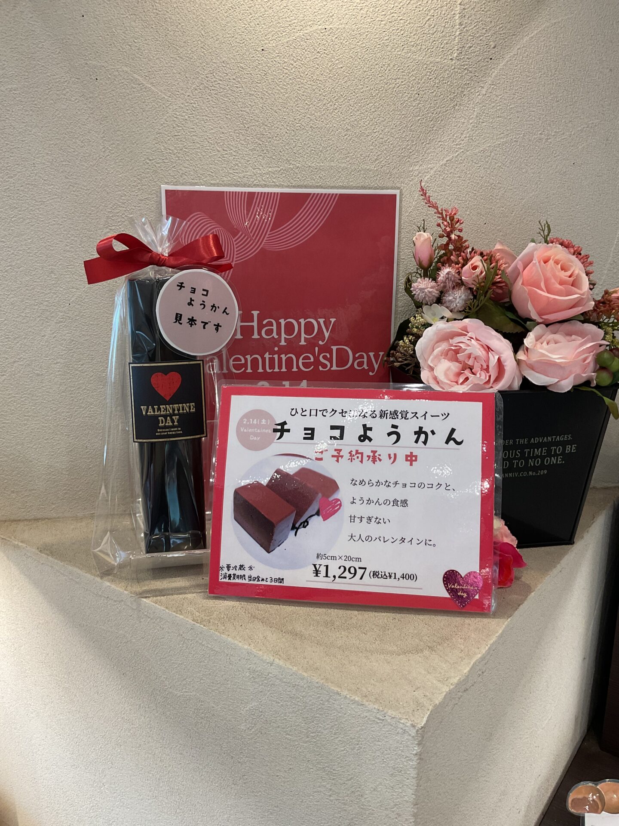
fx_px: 691
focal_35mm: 29
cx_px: 310
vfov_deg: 61.7
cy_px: 413
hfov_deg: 48.2
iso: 50
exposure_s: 1/100
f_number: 1.8
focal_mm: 3
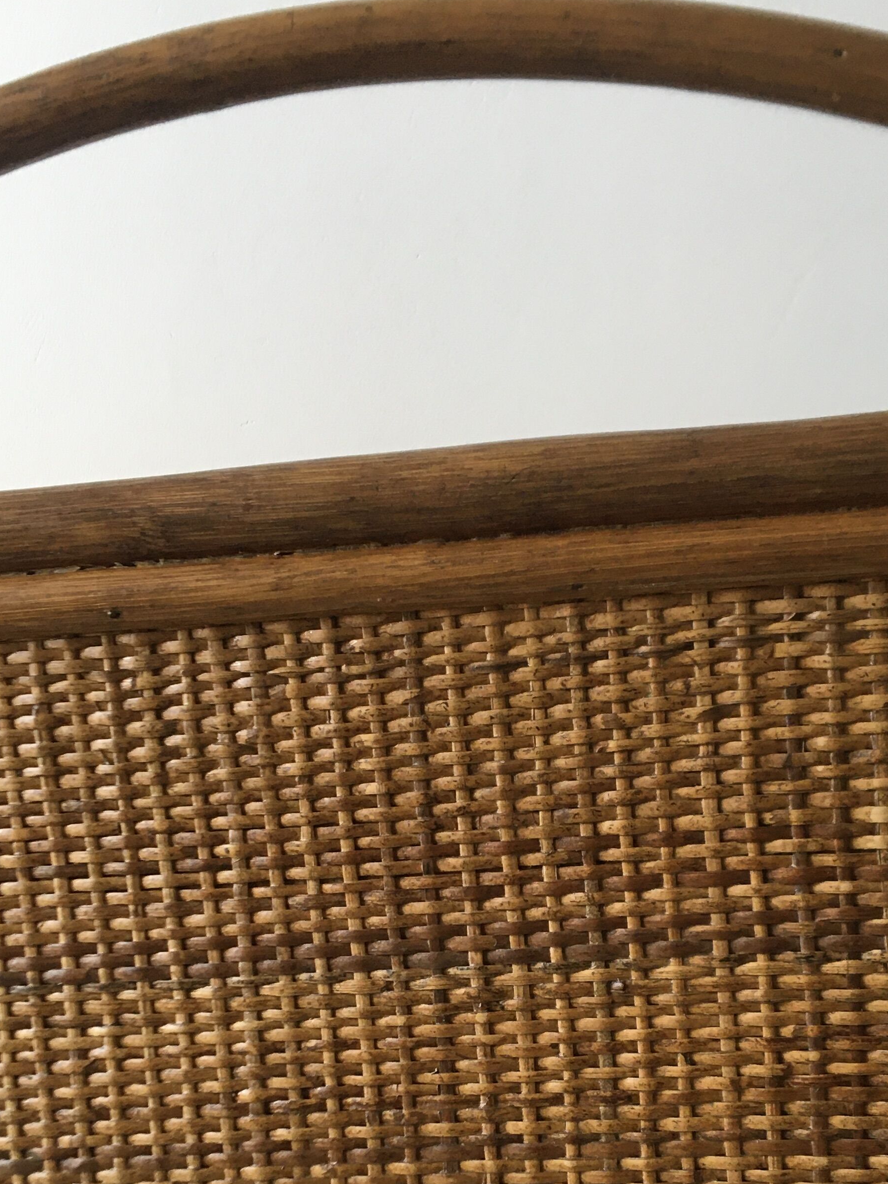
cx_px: 526
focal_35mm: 49
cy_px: 855
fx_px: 1676
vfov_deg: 38.1
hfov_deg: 29.6
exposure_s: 1/30
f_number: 2.2
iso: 40
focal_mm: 4.15
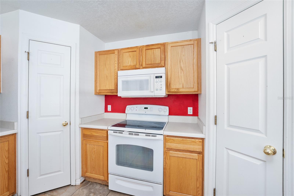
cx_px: 147
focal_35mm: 14
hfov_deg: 104.3
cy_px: 98
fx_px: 114
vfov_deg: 81.2
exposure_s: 1/8
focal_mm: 14
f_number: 7.1
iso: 400
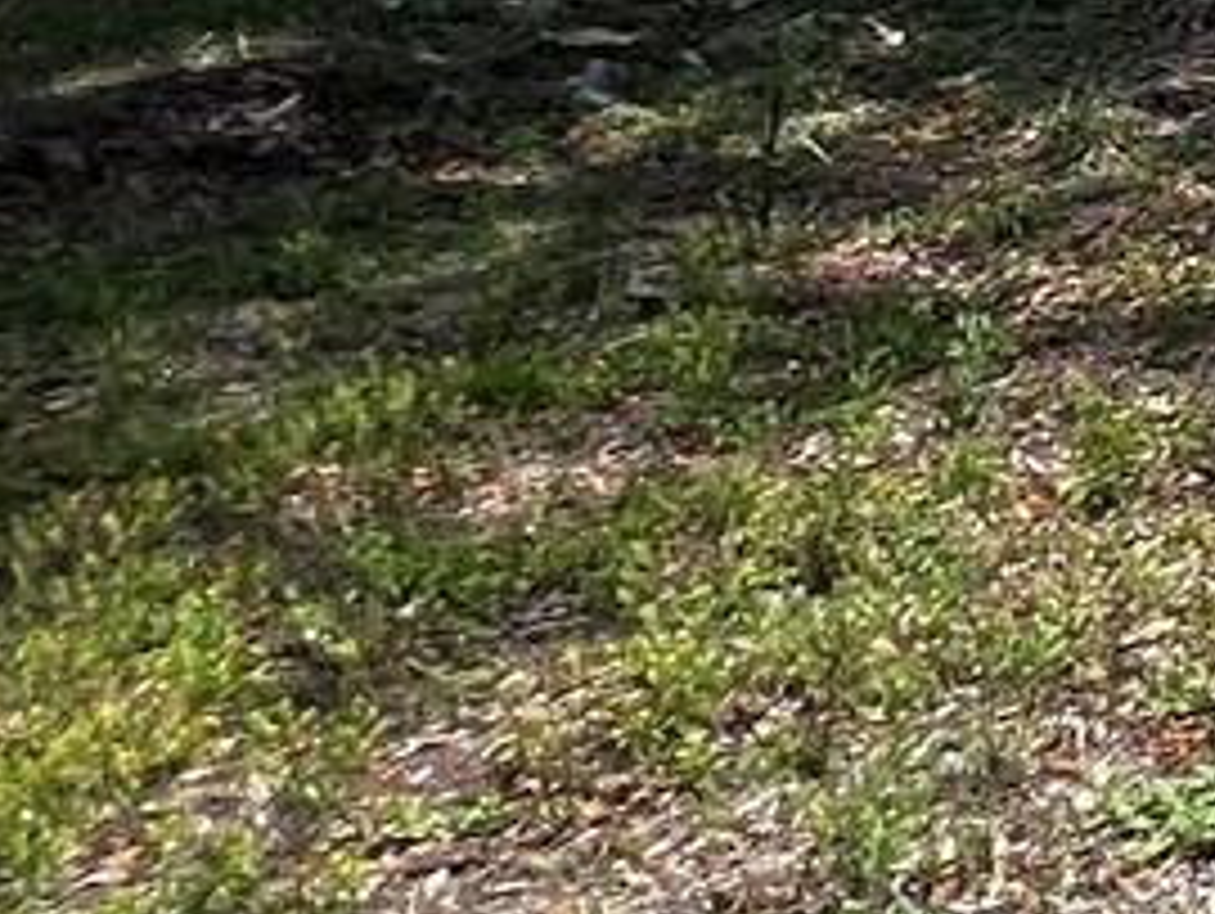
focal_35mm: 77
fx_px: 2705
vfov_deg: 16.9
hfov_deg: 16.2
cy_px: -549
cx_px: 2691
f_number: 1.8
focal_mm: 1.57
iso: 32
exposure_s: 1/704
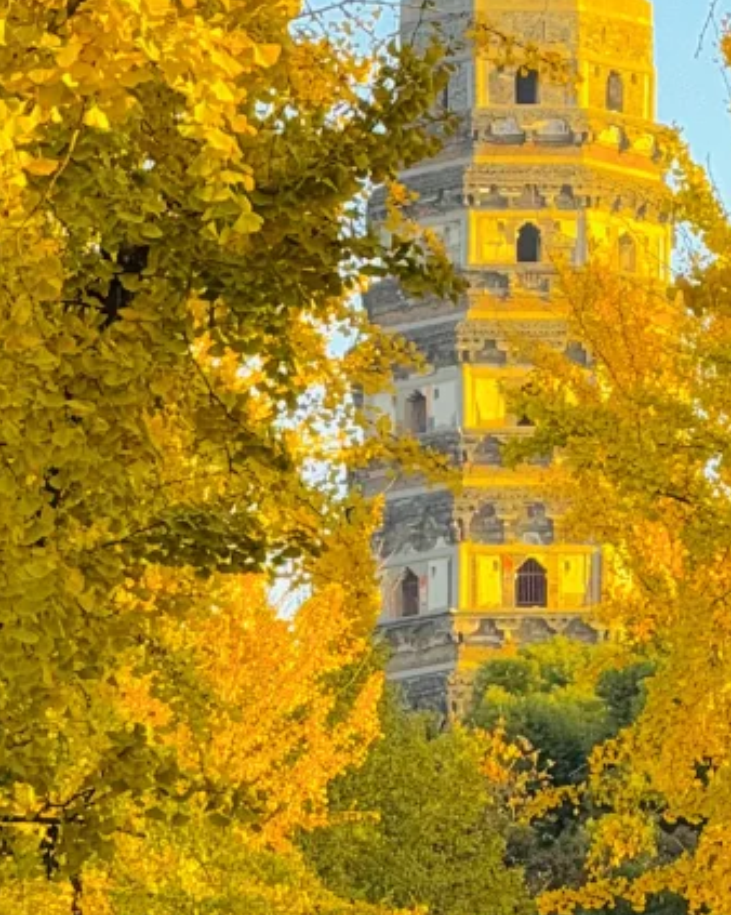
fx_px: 10798
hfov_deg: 3.9
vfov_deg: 4.8
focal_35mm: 399
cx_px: 619
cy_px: 896
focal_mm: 15.66
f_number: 2.8
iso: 50
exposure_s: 1/123
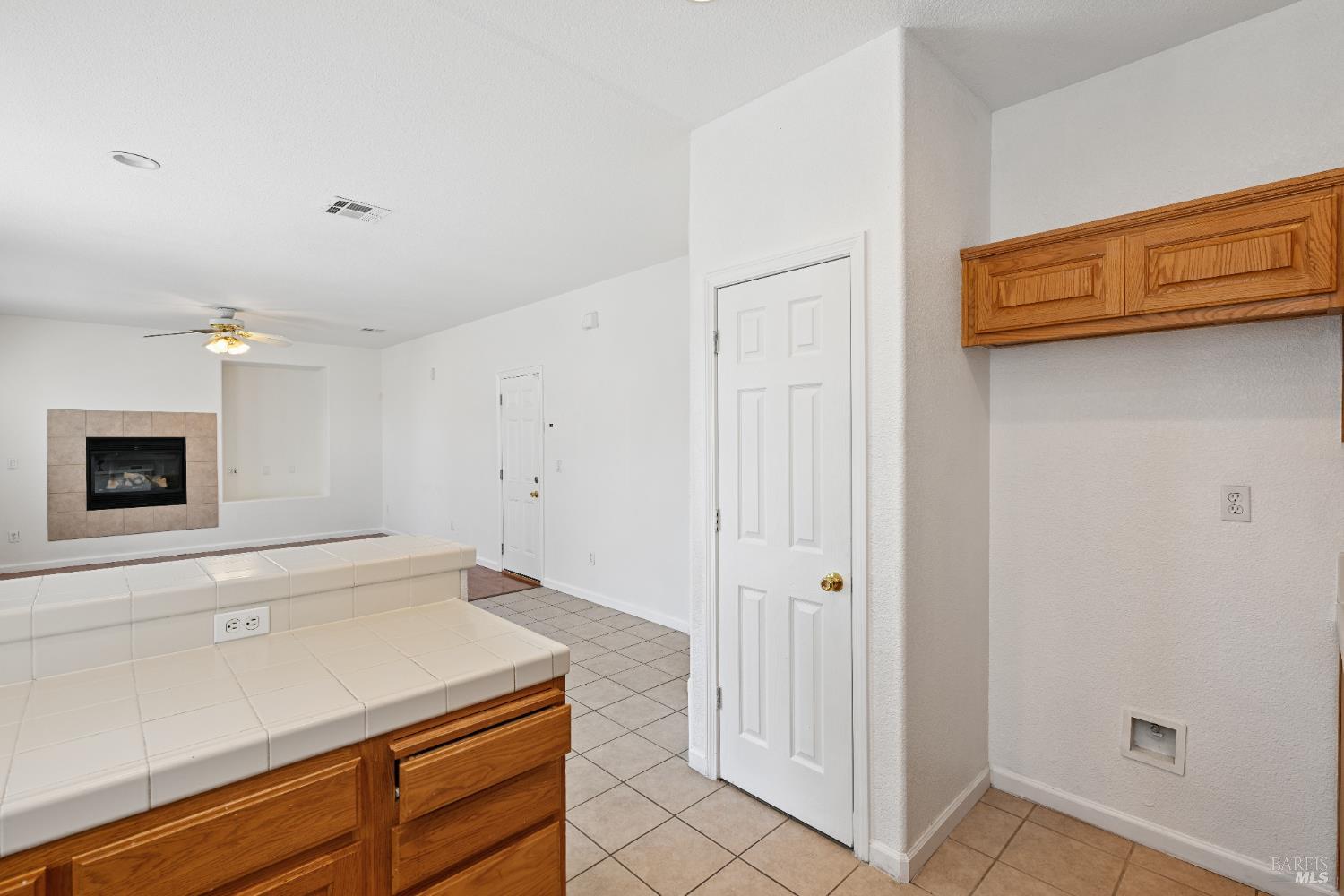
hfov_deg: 95.0
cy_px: 448
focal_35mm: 16
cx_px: 672
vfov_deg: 72.1
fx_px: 616
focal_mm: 16.5
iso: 400
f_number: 8
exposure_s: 1/30
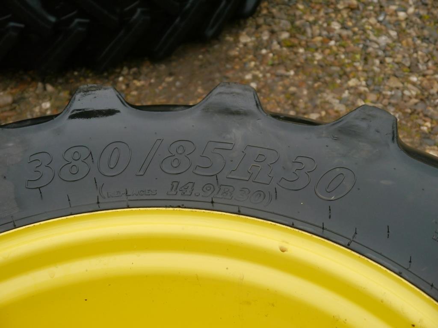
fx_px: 784
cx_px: 219
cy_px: 164
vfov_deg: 23.7
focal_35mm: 62
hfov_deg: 31.2
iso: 640
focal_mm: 31
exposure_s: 1/60
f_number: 5
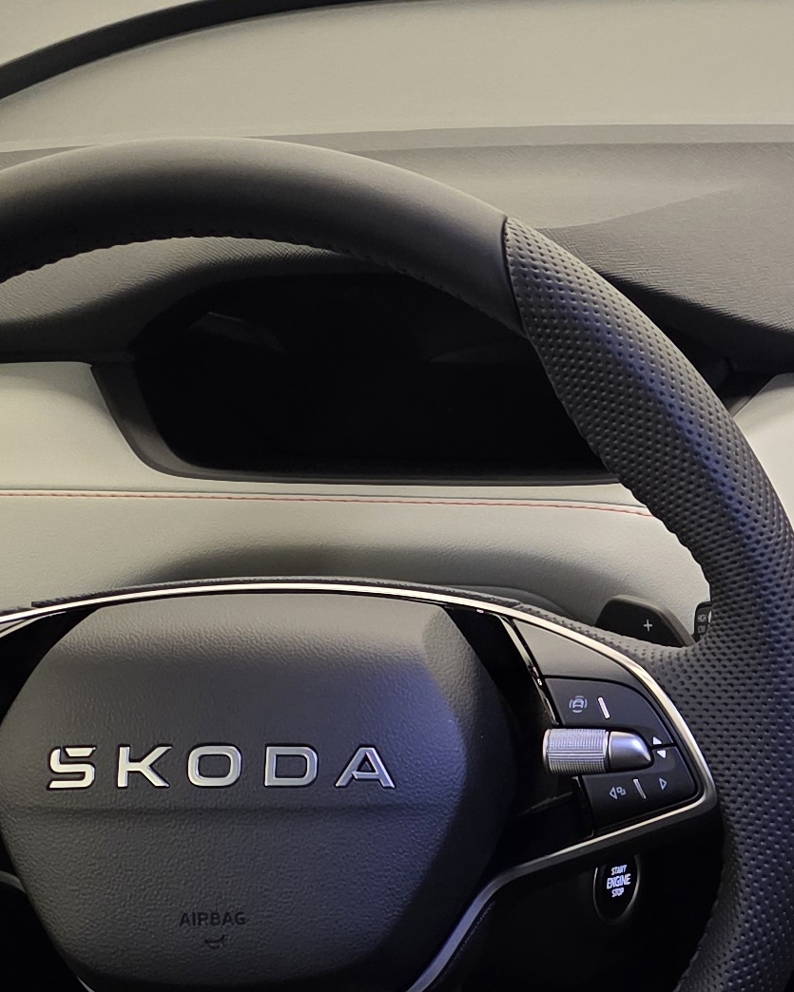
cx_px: 1247
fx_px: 2527
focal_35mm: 86
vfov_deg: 22.0
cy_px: 749
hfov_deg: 16.1
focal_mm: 6.3
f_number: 1.7
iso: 200
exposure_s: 1/50
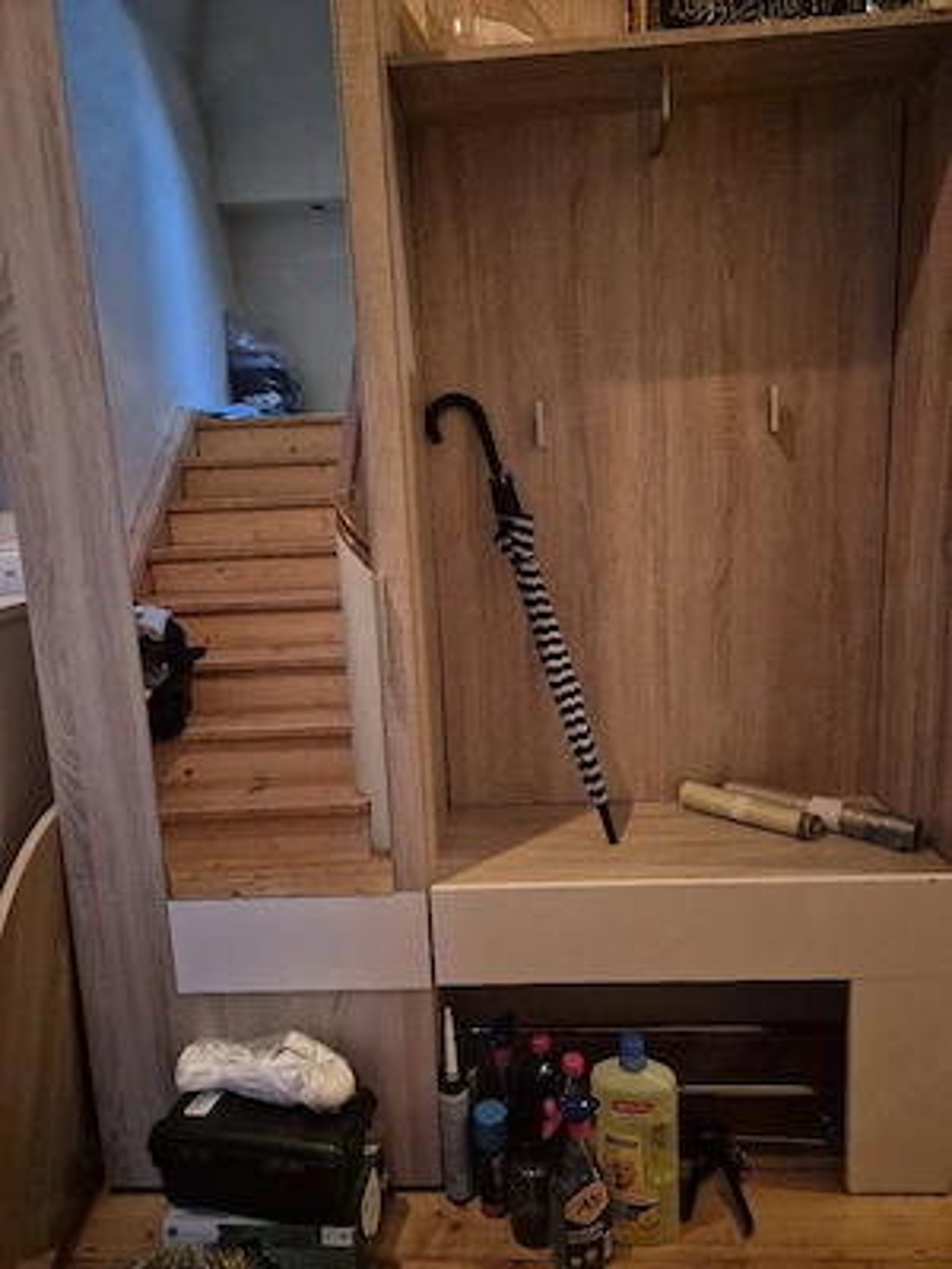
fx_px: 843
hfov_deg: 58.9
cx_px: 476
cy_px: 634
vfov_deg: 73.9
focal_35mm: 23
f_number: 1.8
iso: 1250
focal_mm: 5.4
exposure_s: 1/20
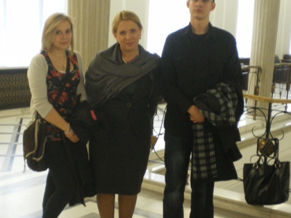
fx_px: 529
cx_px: 131
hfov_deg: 30.7
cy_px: 115
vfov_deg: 23.3
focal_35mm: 63
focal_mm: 7.4
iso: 400
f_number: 3.5
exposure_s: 1/15
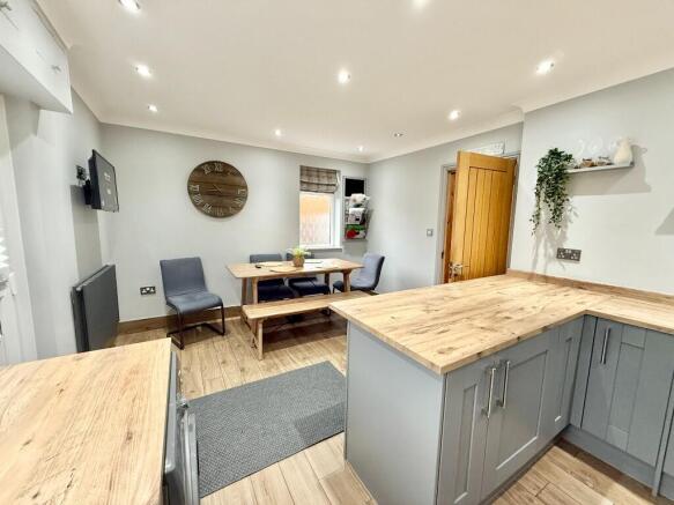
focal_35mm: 14
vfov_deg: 85.7
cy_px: 252
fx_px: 273
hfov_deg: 102.1
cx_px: 337
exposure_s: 1/50
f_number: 2.2
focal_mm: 2.22
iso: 250
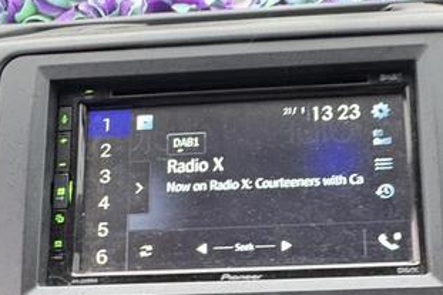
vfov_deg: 30.9
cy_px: 244
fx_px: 517
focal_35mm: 42
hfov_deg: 45.6
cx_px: 303
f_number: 2.2
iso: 500
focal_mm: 2.22
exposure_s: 1/60
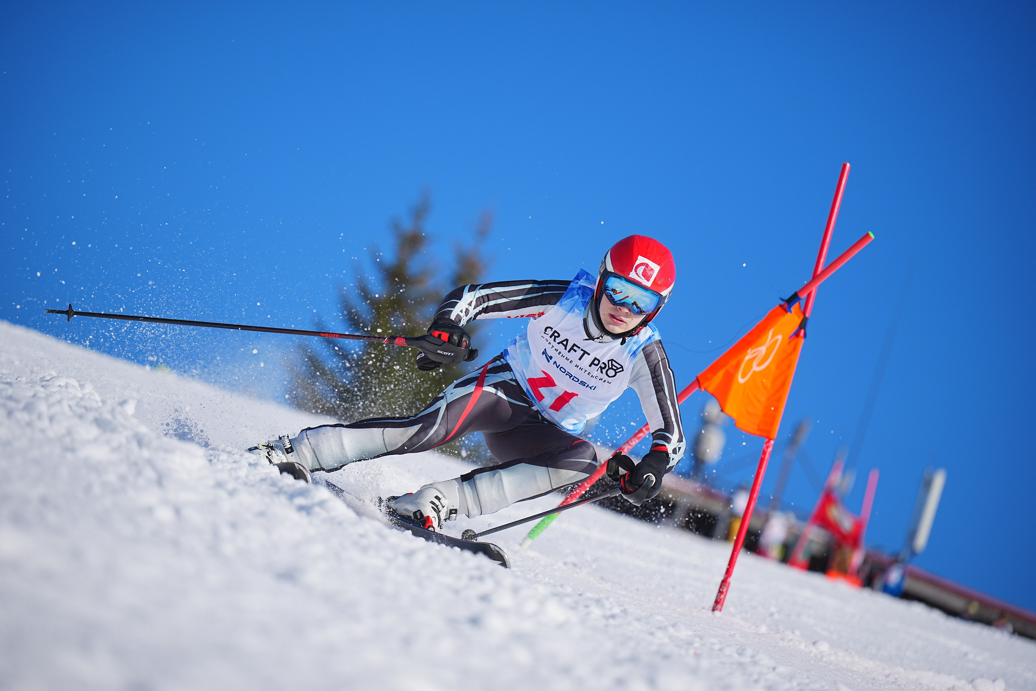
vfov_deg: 9.5
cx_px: 518
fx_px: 4144
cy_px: 346
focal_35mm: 144
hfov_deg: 14.3
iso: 100
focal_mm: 144
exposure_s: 1/4000
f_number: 2.8
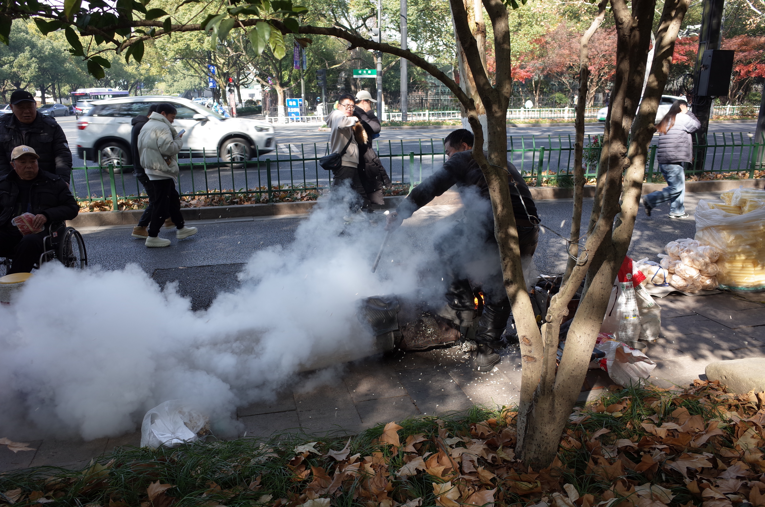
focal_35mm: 21
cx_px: 382
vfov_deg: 59.3
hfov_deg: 81.3
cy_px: 254
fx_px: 445
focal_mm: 13.7
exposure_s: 1/160
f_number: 4
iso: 100
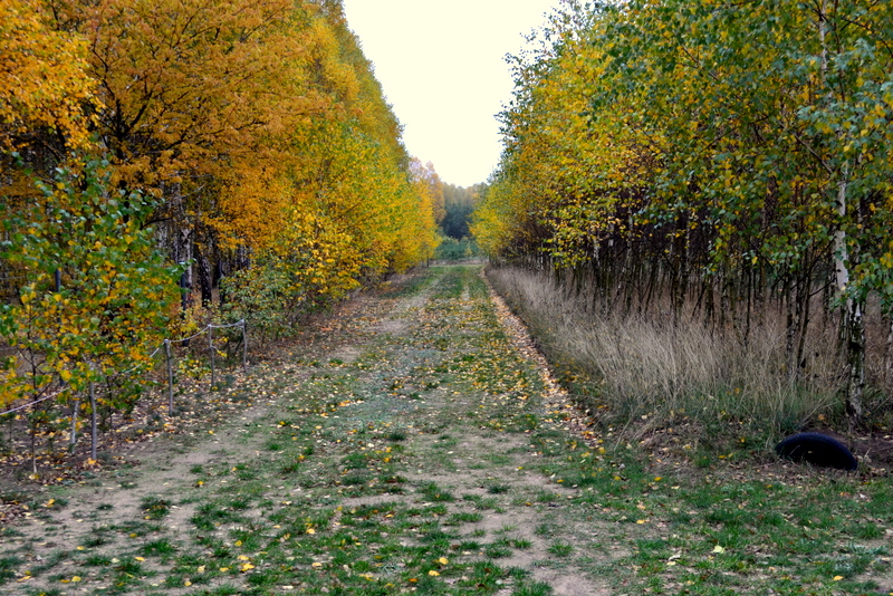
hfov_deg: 38.9
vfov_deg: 26.5
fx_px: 1265
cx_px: 446
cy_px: 298
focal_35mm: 51
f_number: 8
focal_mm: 34
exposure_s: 1/80
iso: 400
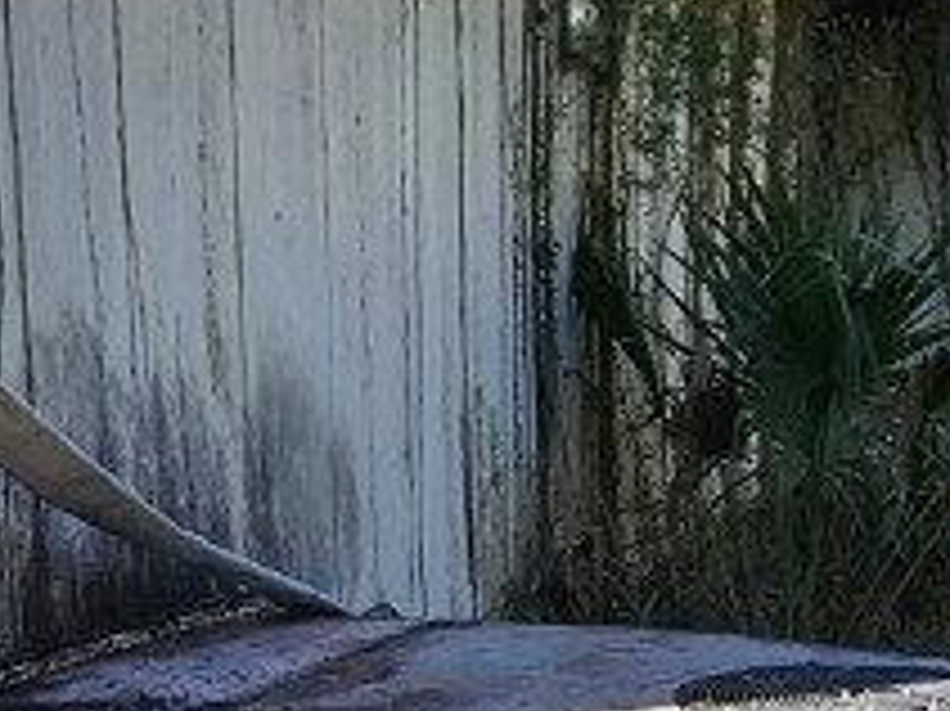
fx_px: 1728
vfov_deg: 22.3
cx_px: 342
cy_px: 734
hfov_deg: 30.6
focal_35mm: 63
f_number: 2.2
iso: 50
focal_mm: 2.2
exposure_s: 1/1058
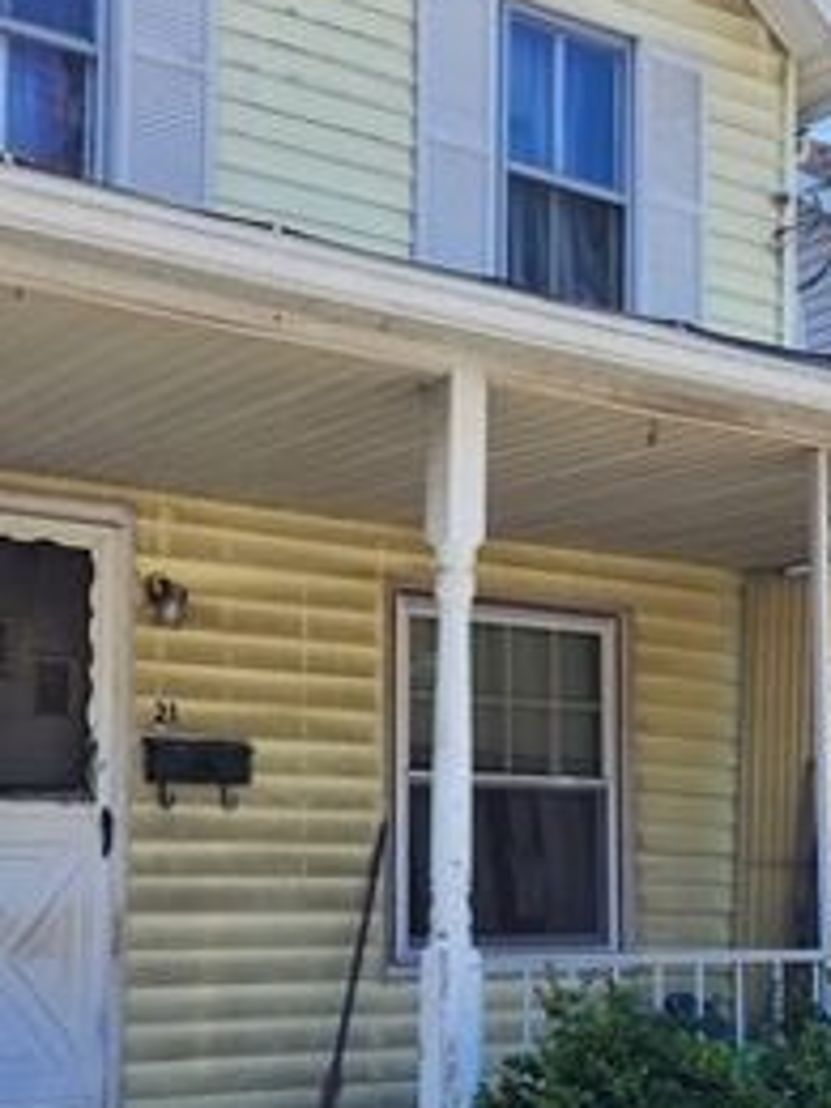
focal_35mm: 59
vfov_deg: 32.4
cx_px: 452
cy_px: 744
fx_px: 1888
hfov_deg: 24.8
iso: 12
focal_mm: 6.4
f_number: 1.8
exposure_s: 1/499
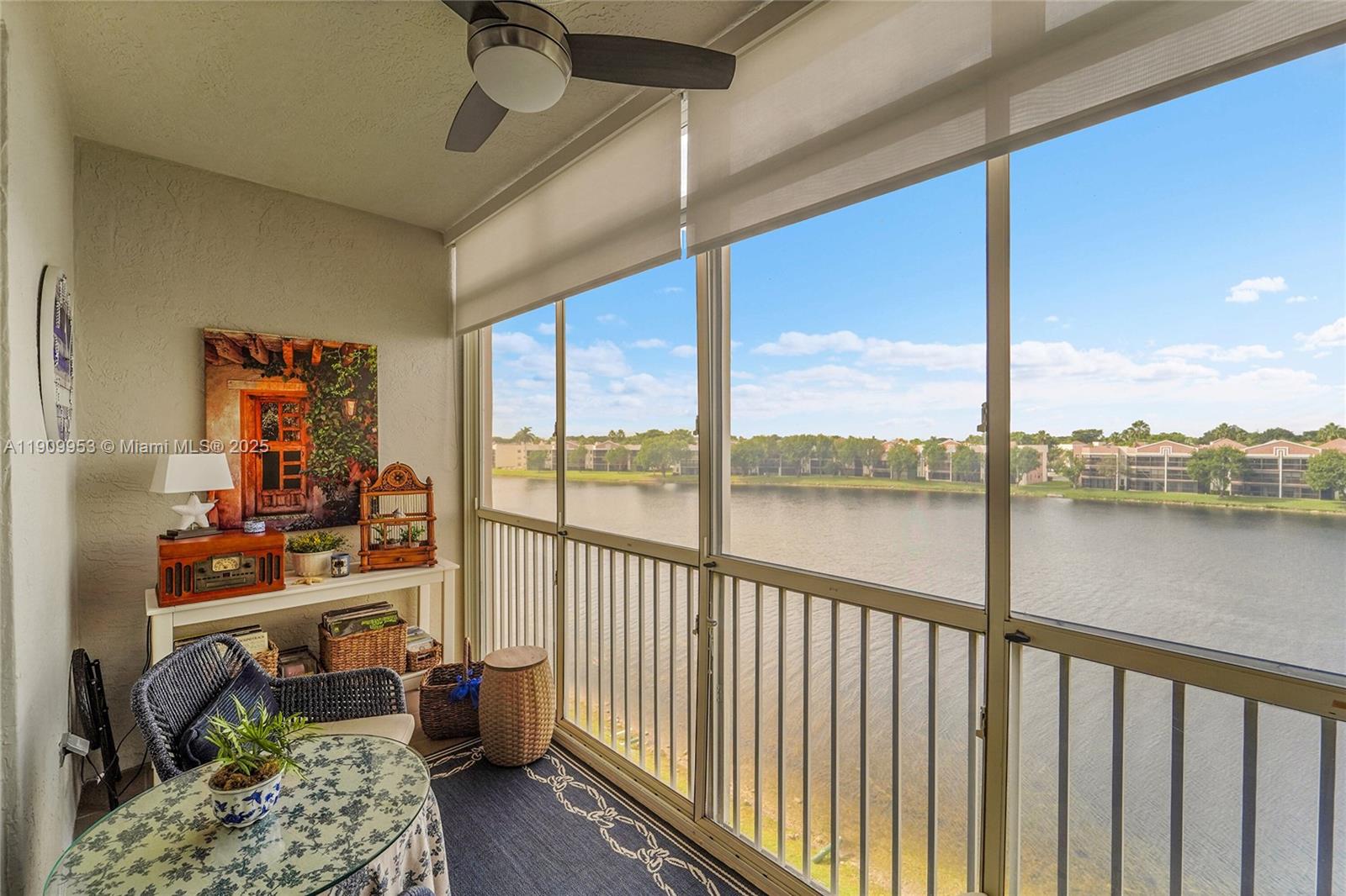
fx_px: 523
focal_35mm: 14
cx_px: 673
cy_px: 448
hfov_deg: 104.3
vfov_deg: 81.2
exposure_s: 1/15
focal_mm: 14
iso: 400
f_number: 10
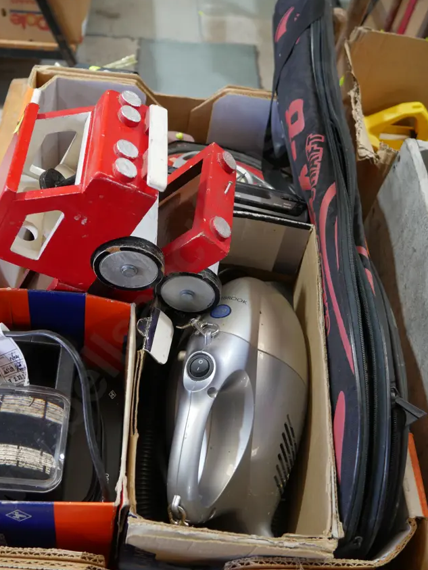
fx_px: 560
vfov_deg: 53.9
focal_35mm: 34
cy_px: 277
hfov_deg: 41.6
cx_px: 171
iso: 400
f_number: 3.5
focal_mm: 14
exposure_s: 1/60
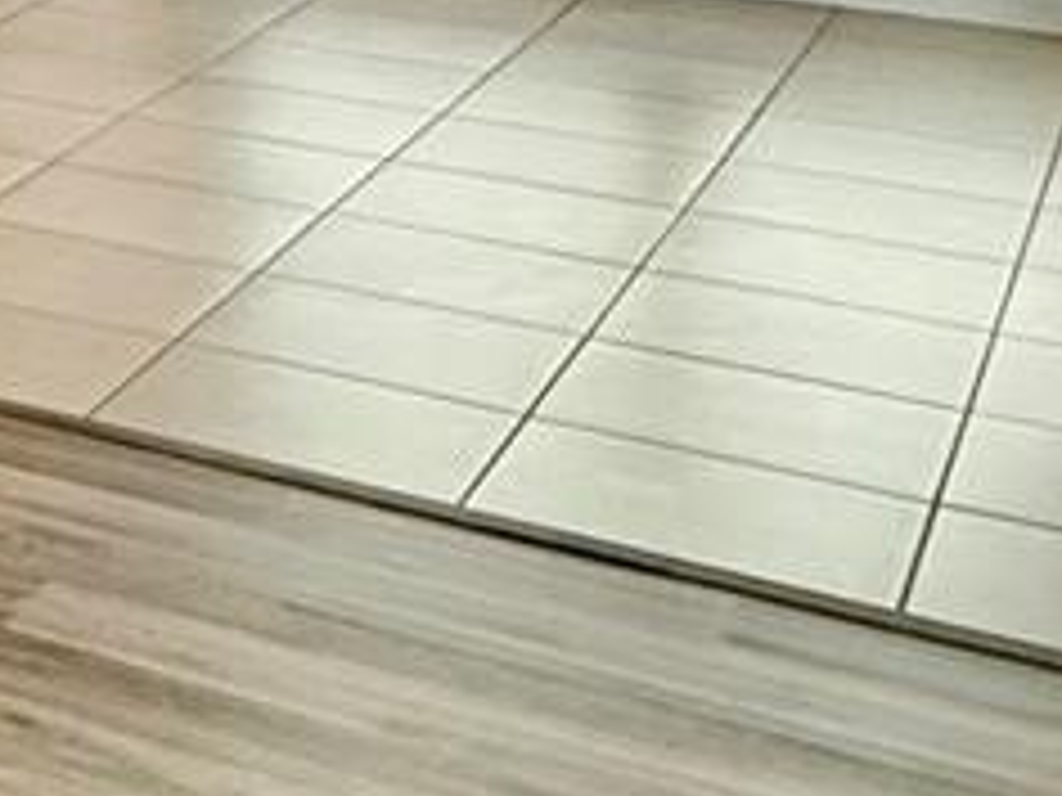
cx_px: -1350
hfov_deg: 14.8
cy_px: -702
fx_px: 2915
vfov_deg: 13.7
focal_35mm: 95
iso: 160
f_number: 2.2
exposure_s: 1/120
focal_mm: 2.22
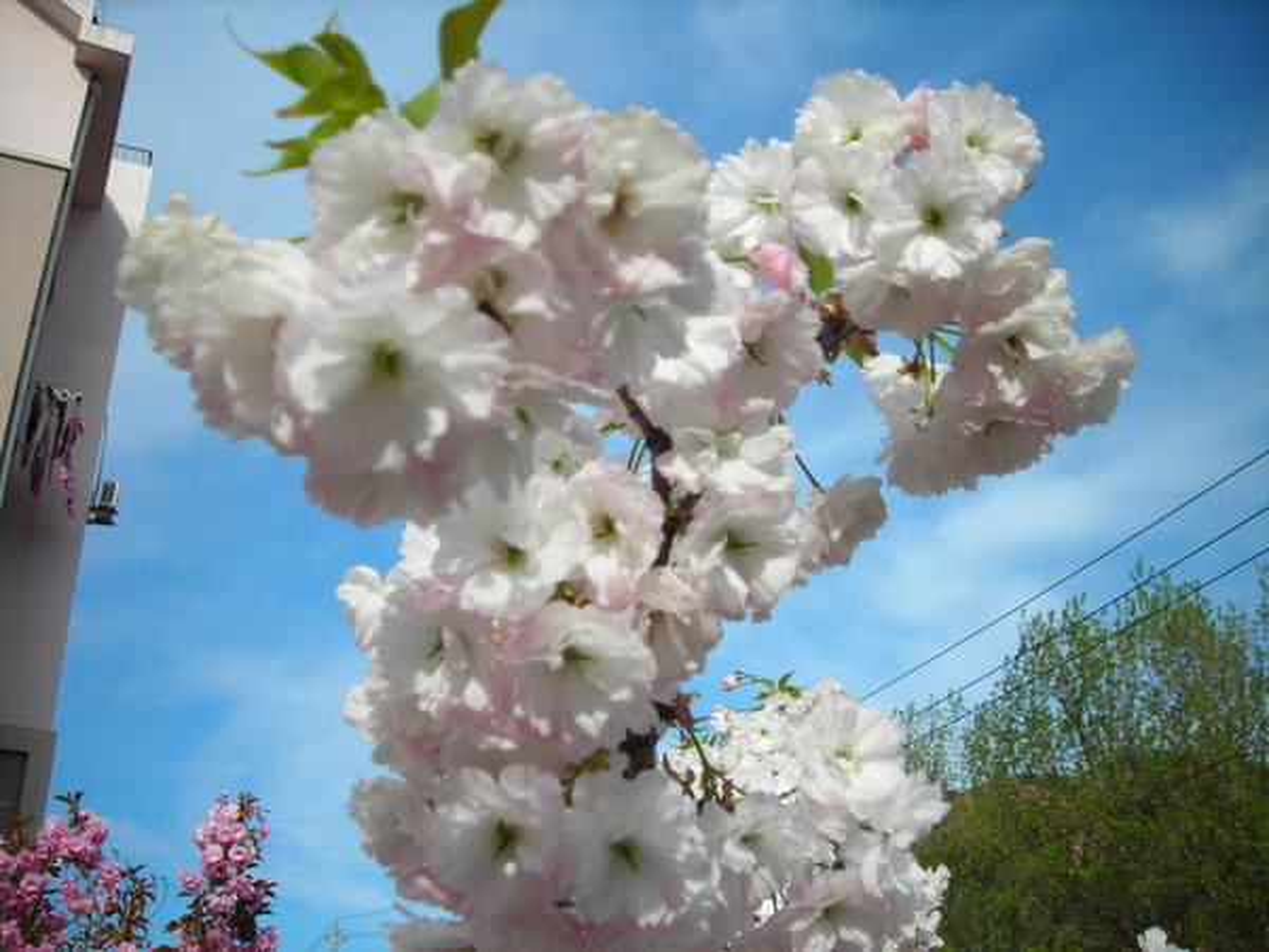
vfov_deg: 37.7
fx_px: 1393
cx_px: 634
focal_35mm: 38
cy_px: 476
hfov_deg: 49.0
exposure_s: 1/177
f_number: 6.4
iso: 50
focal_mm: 6.3
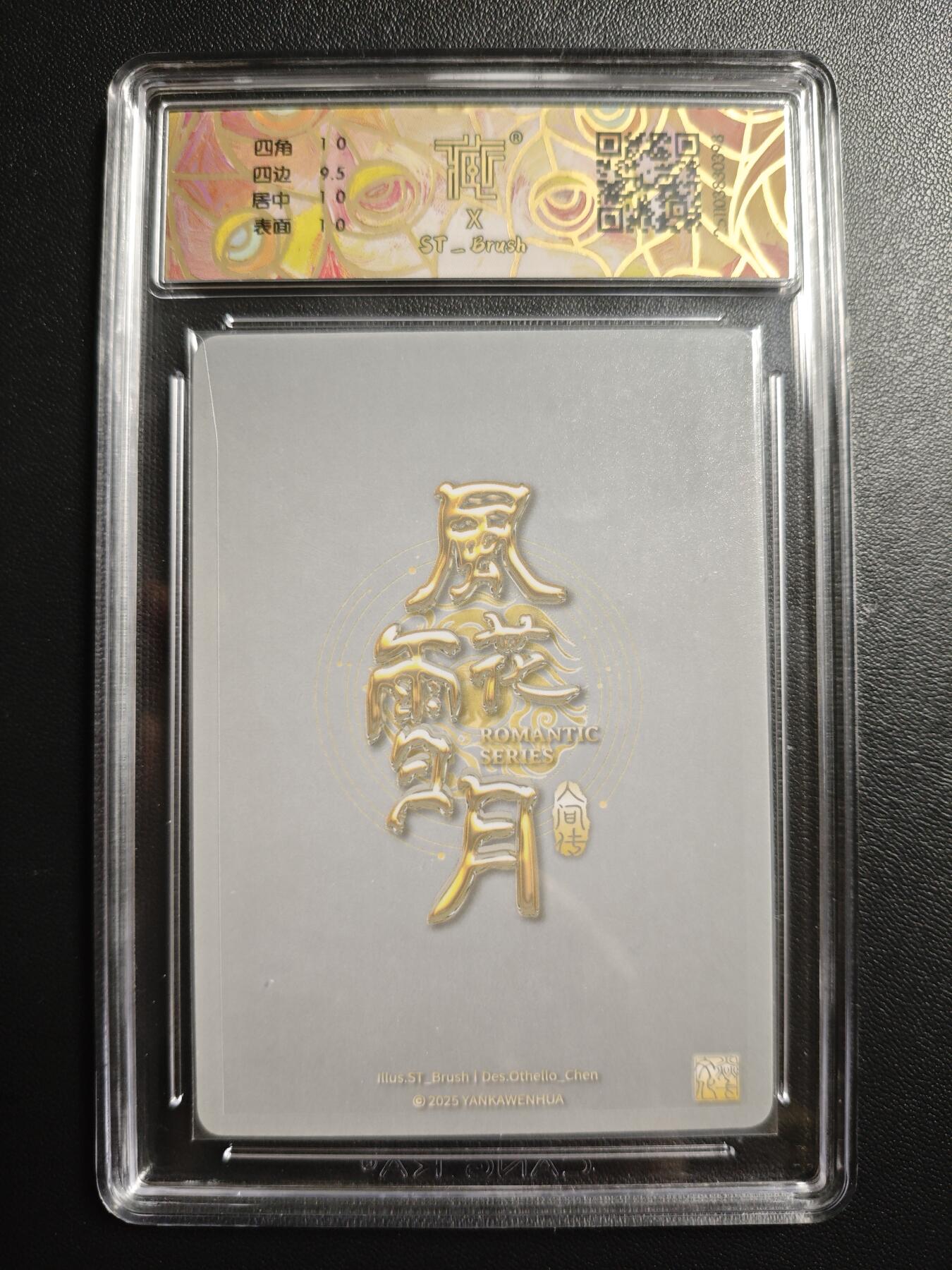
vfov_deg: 67.3
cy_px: 635
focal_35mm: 26
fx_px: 953
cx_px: 476
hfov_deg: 53.1
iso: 400
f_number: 1.5
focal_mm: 4.94
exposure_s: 1/100
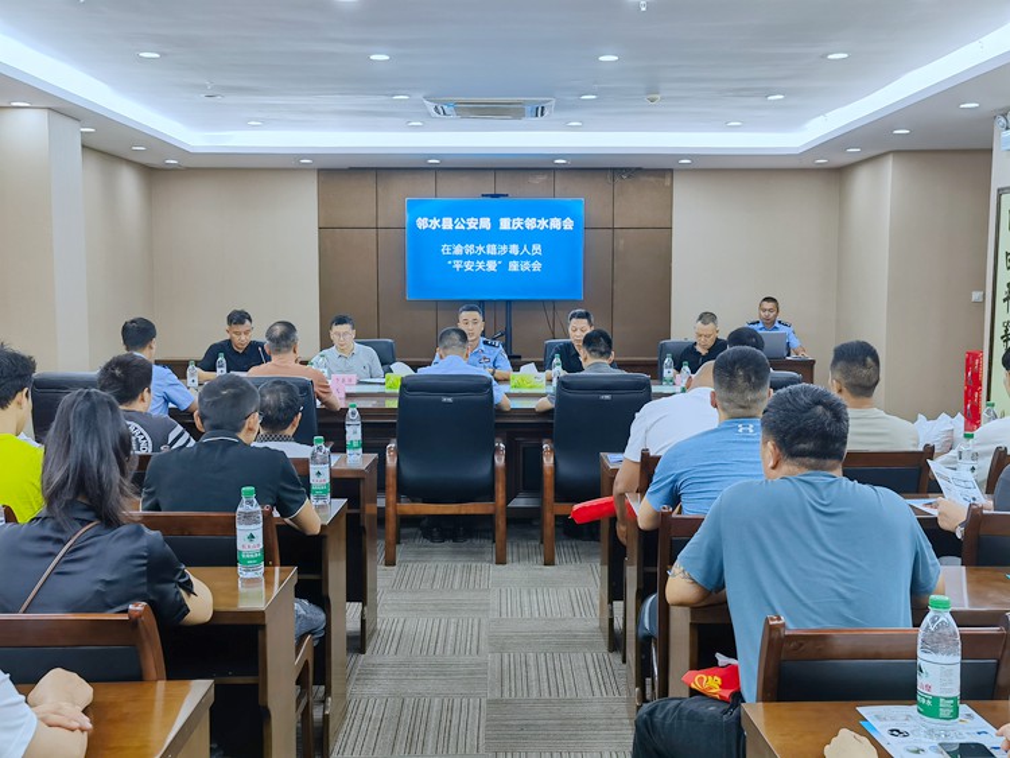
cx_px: 505
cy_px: 379
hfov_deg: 45.8
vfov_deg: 35.2
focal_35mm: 41
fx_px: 1197
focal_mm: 6.67
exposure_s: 1/50
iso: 125
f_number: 1.9
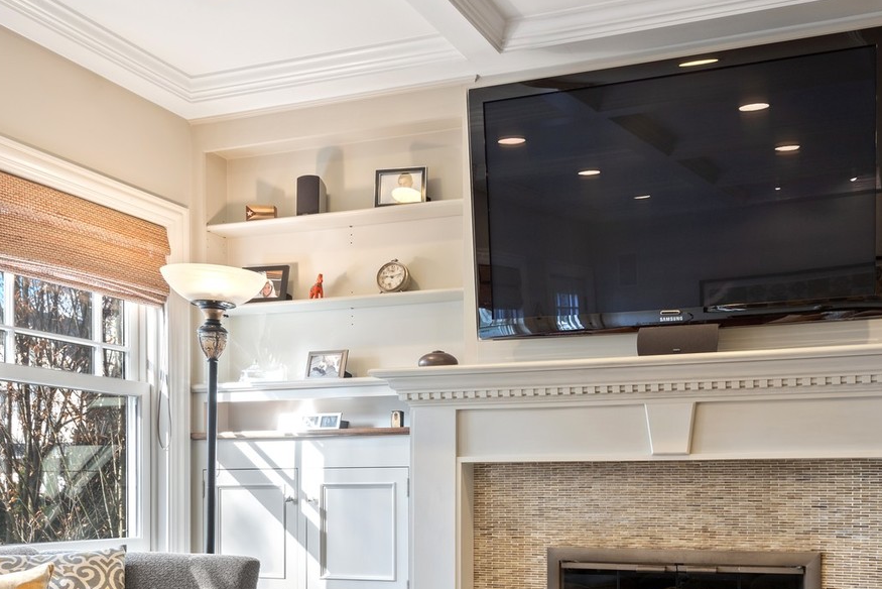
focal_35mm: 37
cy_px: 486
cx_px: 614
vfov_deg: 34.7
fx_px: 907
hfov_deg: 50.6
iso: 200
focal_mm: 20
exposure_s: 1/2.5
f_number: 8
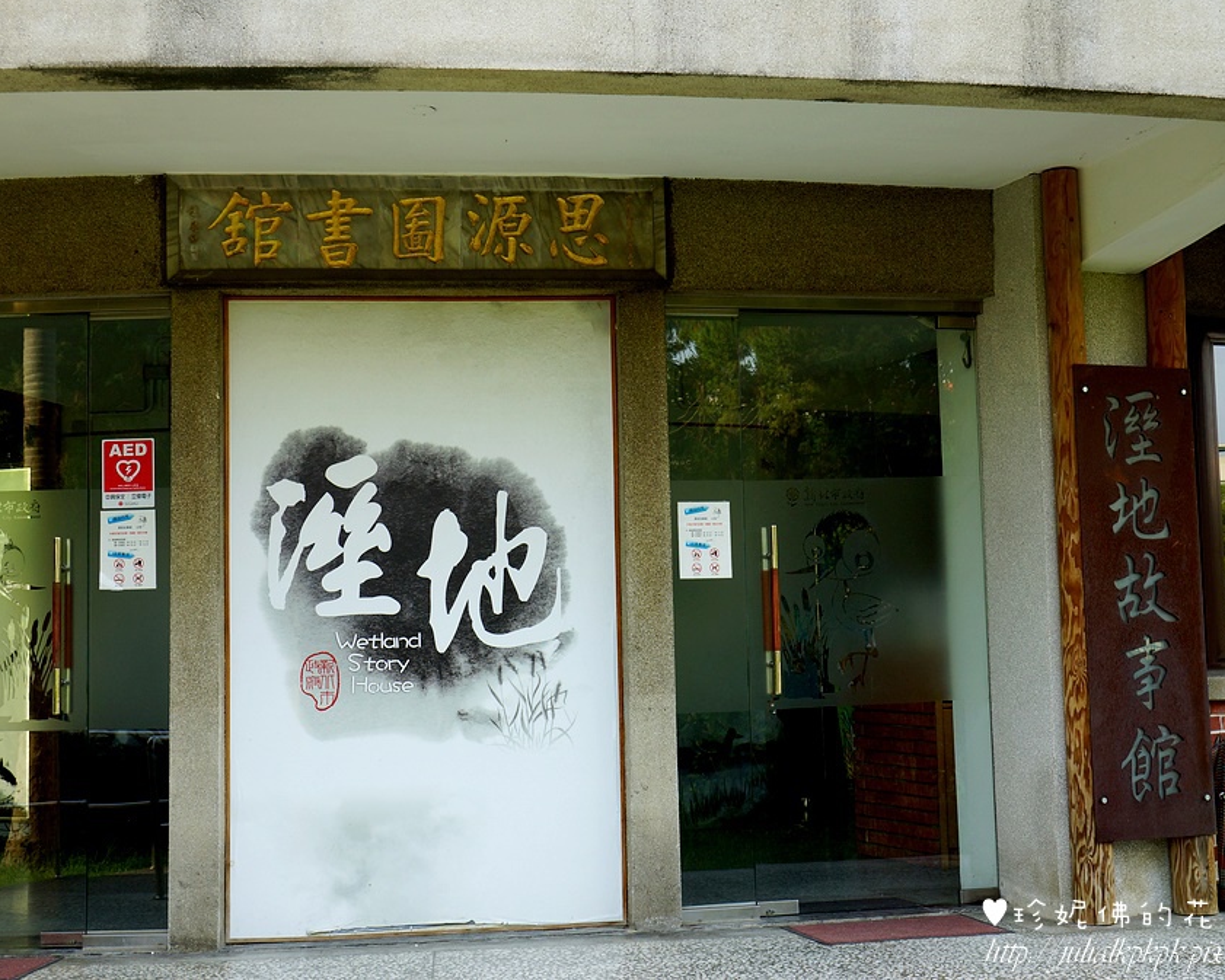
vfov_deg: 31.5
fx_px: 1740
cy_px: 484
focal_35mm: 48
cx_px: 626
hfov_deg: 38.8
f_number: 5.6
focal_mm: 28
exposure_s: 1/60
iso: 100
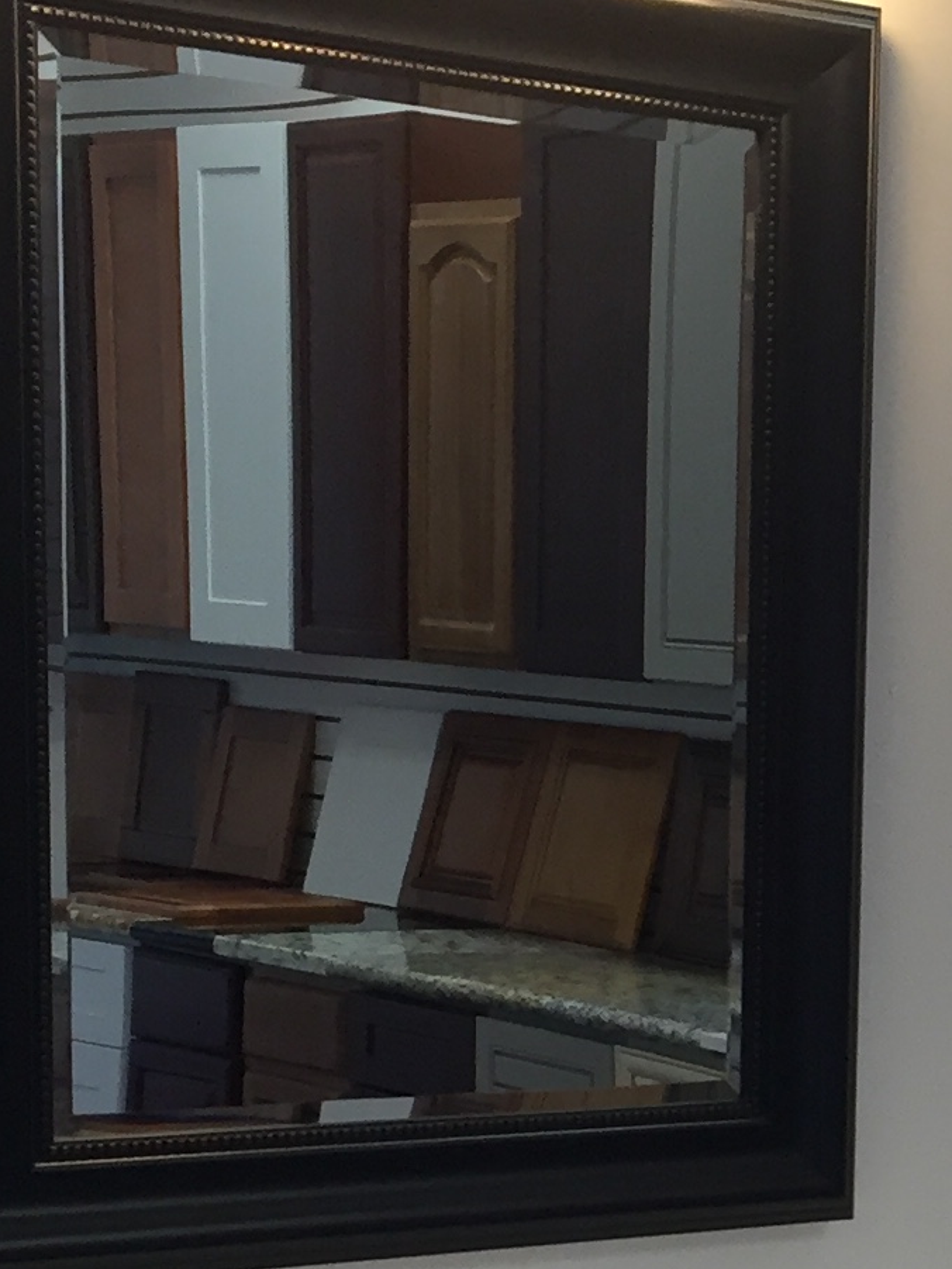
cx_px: 1260
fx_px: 3849
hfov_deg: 13.5
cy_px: 1262
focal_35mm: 105
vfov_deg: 18.3
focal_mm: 4.15
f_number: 2.2
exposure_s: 1/30
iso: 32
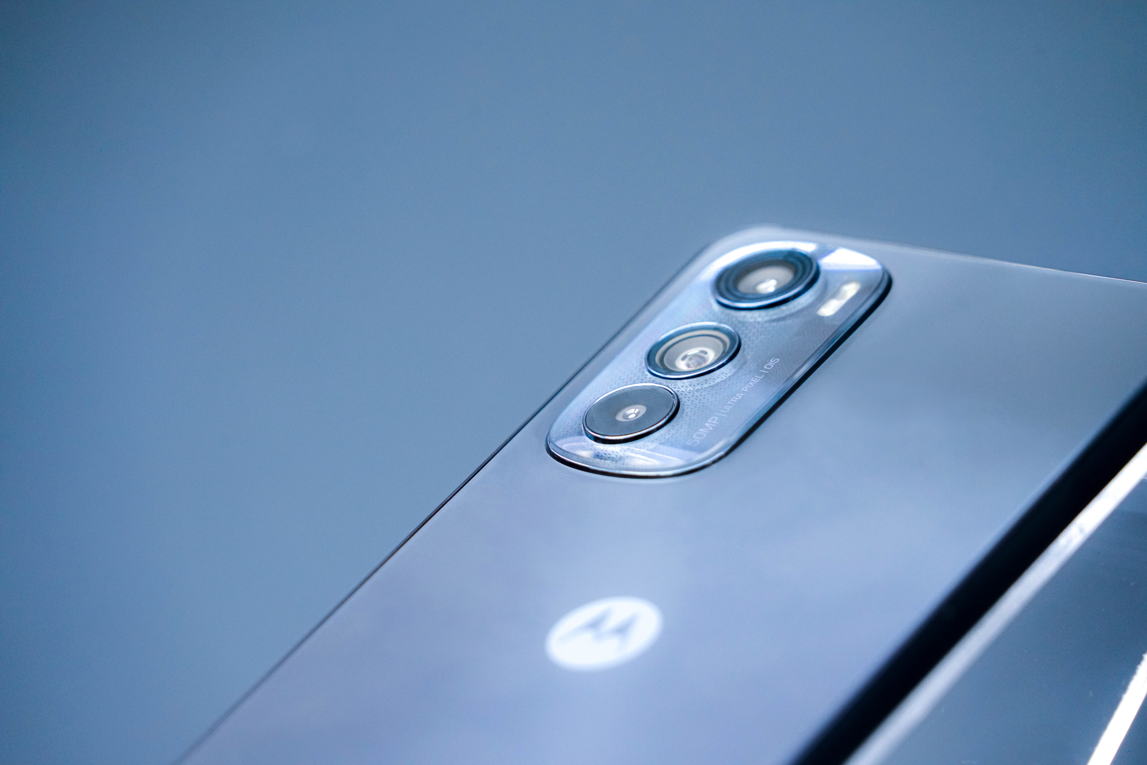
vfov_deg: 5.7
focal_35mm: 240
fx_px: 7647
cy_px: 382
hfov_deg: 8.6
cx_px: 574
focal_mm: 240
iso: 3200
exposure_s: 1/250
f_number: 6.3
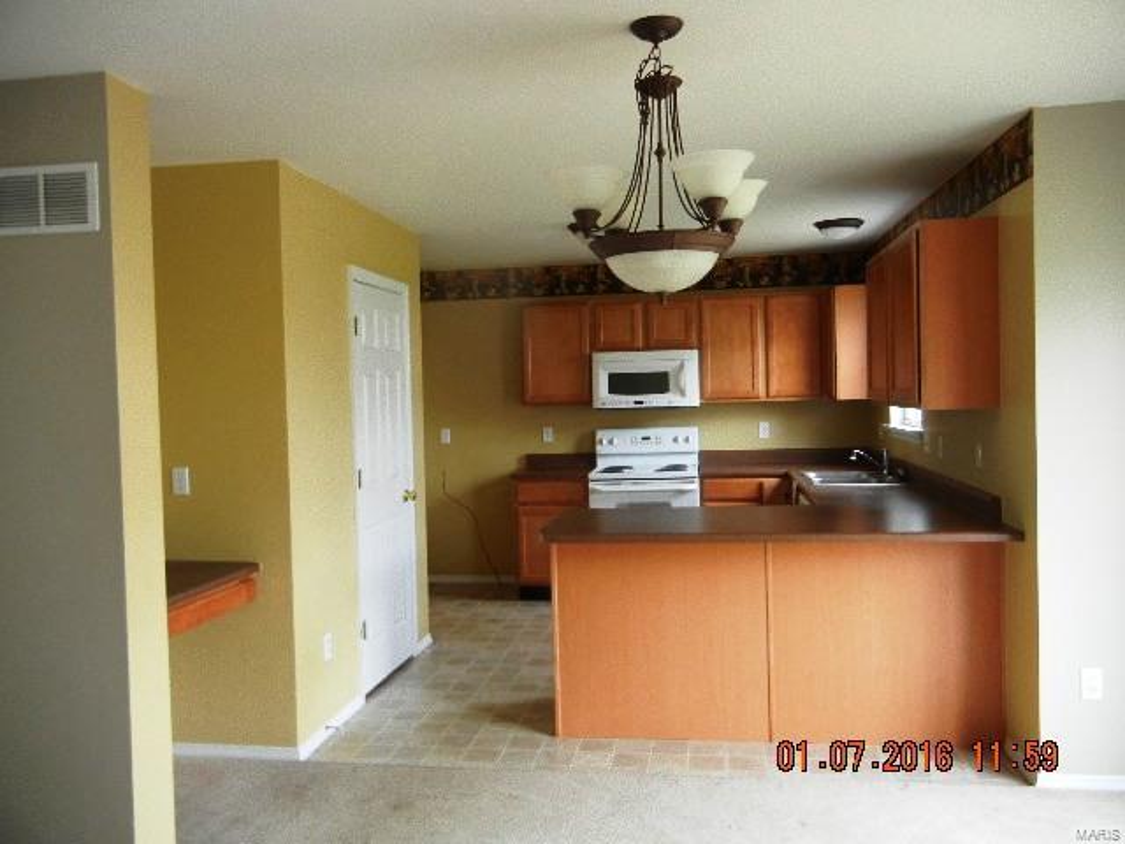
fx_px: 975
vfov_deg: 46.8
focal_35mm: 30
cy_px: 422
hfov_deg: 60.0
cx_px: 562
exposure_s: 1/30
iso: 331
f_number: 3.5
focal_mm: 5.4
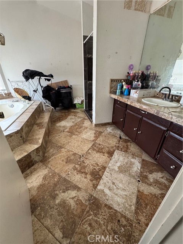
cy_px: 122
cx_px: 92
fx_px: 99
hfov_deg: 85.7
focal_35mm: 14
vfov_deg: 102.1
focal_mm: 2.22
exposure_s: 1/60
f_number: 2.2
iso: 320
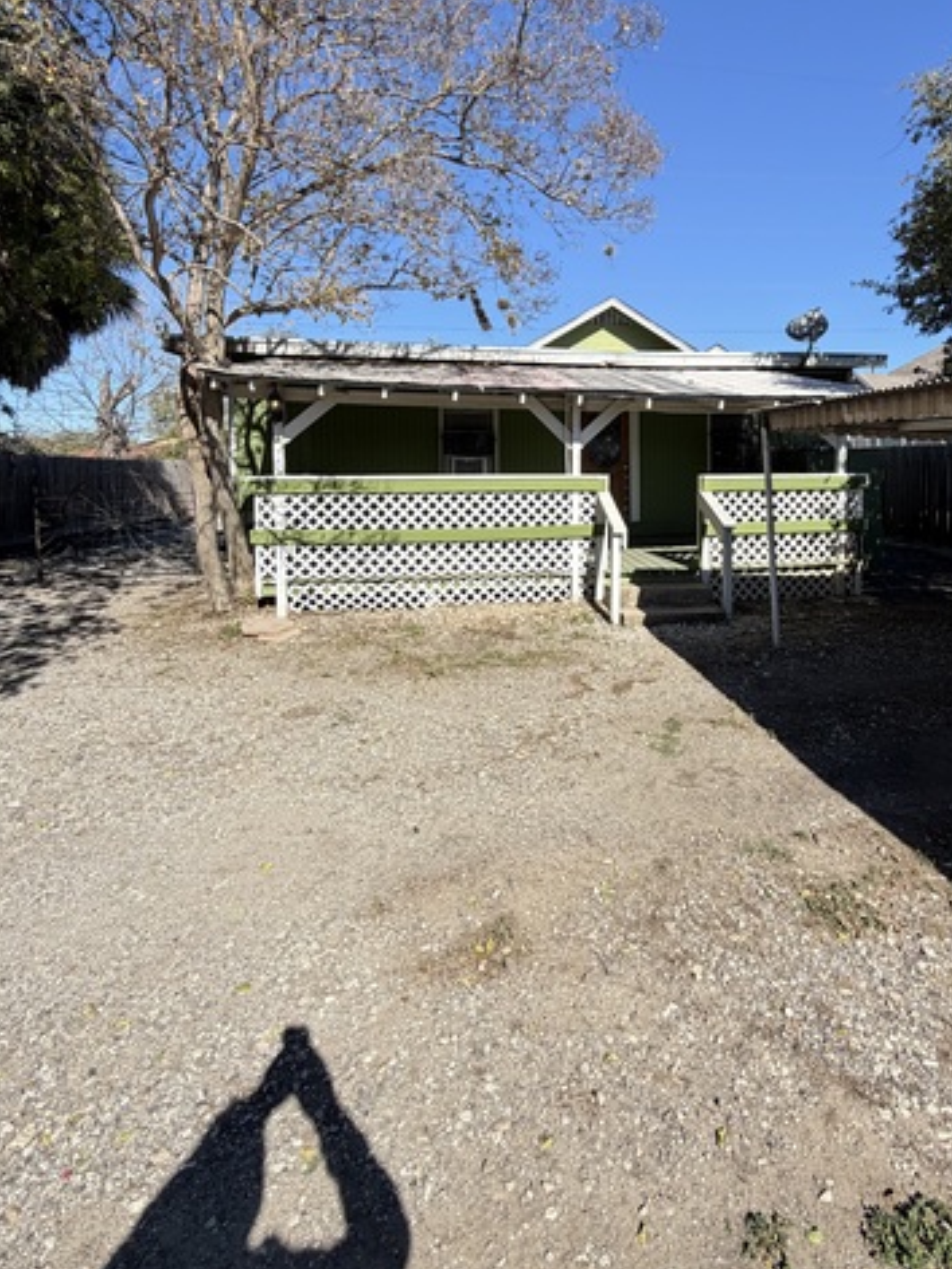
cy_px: 503
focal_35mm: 19
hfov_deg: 67.6
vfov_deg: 83.6
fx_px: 697
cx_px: 594
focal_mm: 2.22
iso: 32
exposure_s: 1/770
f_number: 2.2
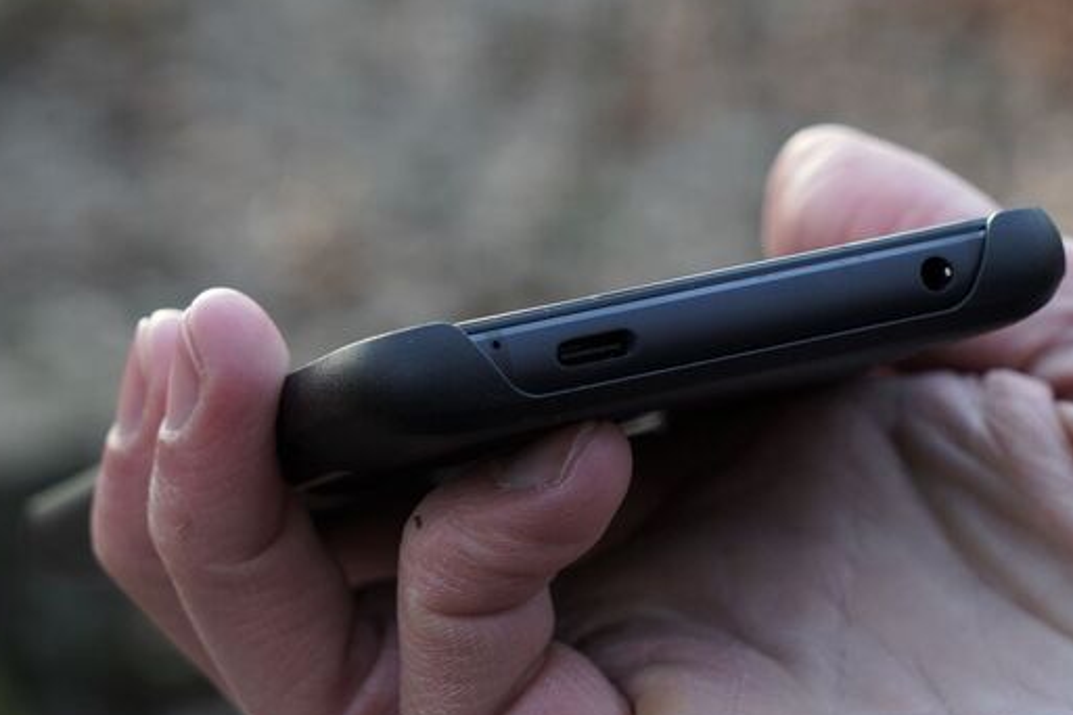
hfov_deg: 18.1
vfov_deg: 12.1
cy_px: 351
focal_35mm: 113
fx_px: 3368
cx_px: 640
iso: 800
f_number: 7.1
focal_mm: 70
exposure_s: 1/160
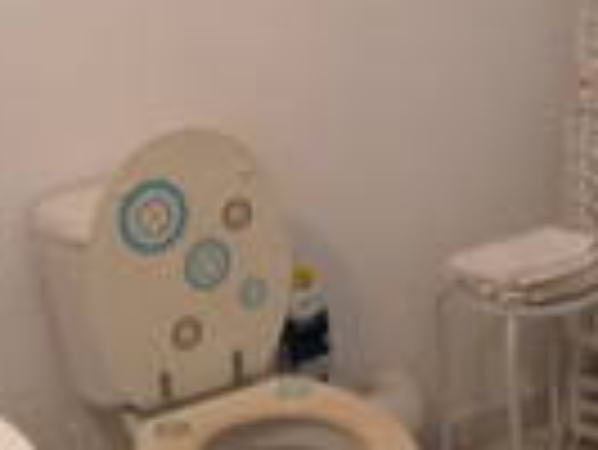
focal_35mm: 89
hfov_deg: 22.0
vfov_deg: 16.6
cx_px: 346
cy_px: 130
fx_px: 1539
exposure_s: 1/24
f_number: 2.4
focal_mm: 3.3
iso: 80
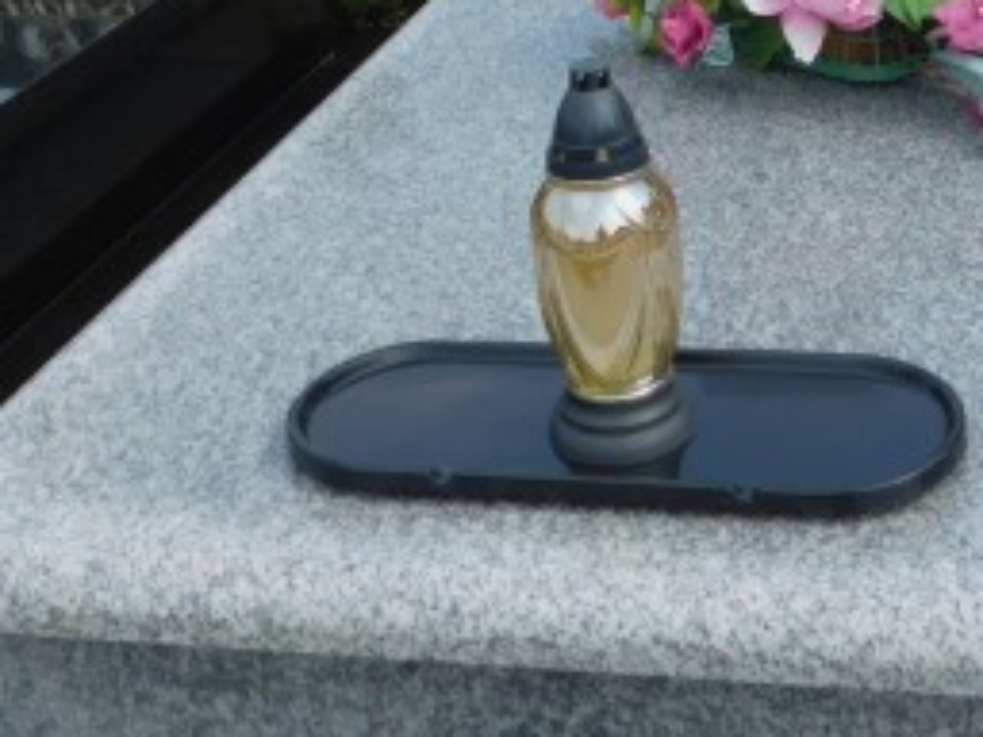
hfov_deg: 26.9
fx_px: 1988
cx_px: 860
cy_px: -104
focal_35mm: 70
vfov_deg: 19.9
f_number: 3.2
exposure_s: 1/1000
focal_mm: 4.9
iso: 125
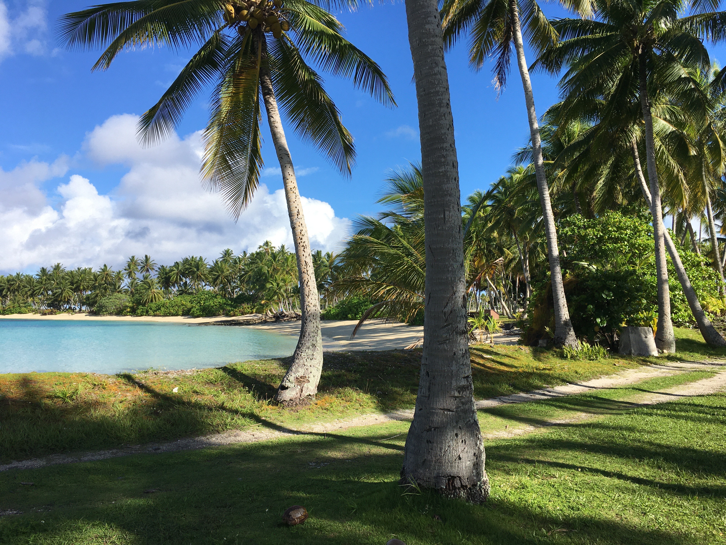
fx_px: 608
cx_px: 363
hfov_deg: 61.7
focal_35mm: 29
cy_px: 272
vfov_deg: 48.2
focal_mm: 4.15
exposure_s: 1/1425
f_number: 2.2
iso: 25
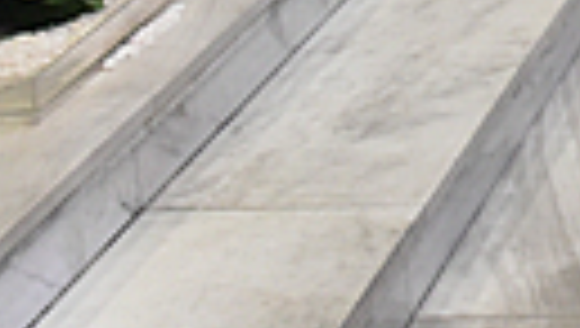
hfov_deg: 10.2
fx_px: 2803
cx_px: 1421
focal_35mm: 182
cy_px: -501
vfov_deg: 6.3
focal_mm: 28
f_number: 6.3
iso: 4500
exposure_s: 1/125
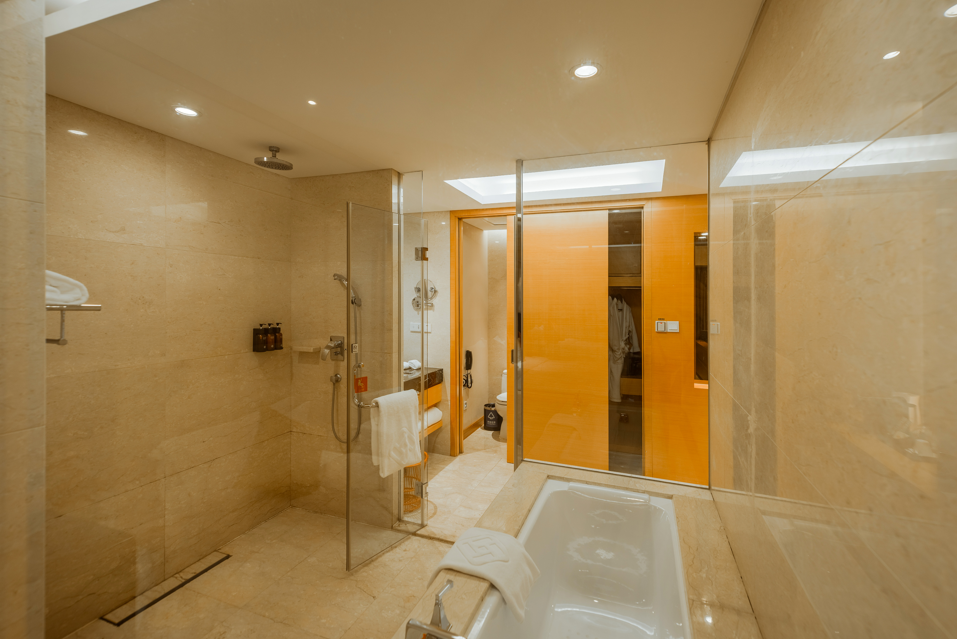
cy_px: 337
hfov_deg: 100.3
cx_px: 459
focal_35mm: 15
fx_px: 399
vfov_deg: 77.3
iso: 125
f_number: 8
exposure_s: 1/25
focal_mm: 14
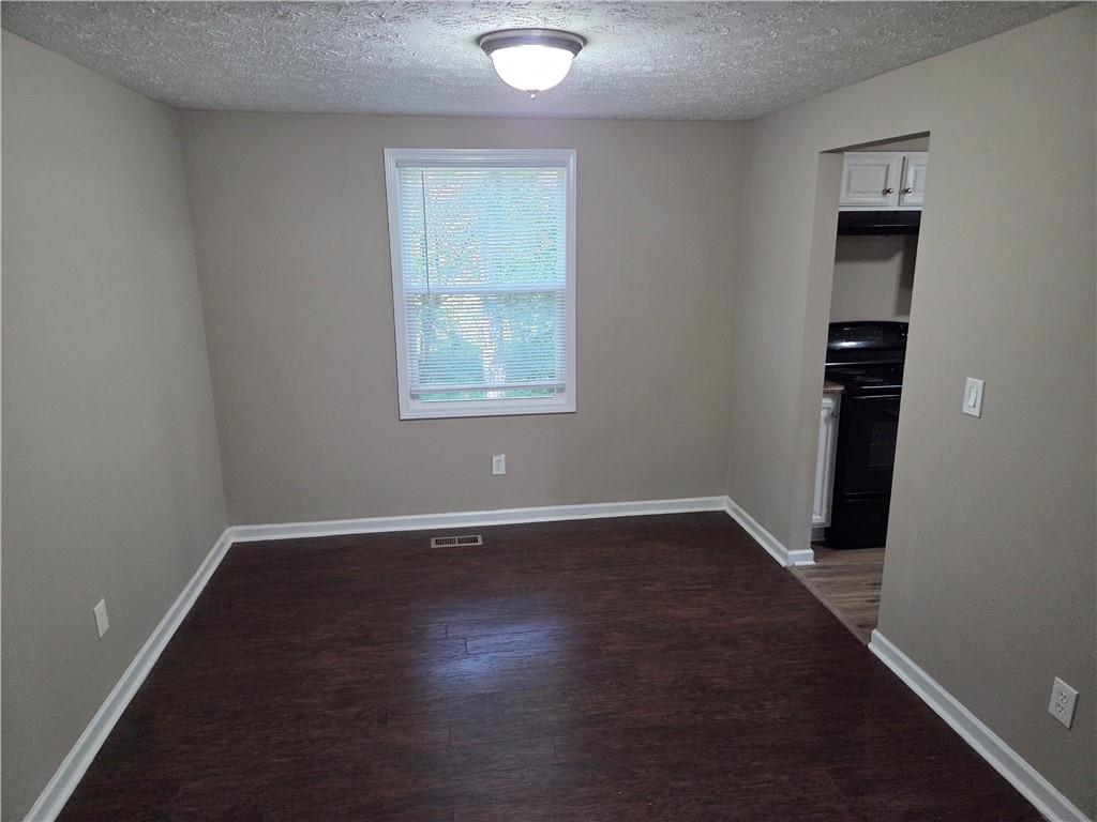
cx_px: 548
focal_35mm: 23
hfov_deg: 73.9
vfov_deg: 58.9
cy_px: 411
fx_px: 729
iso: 640
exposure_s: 1/120
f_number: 1.8
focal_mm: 5.4
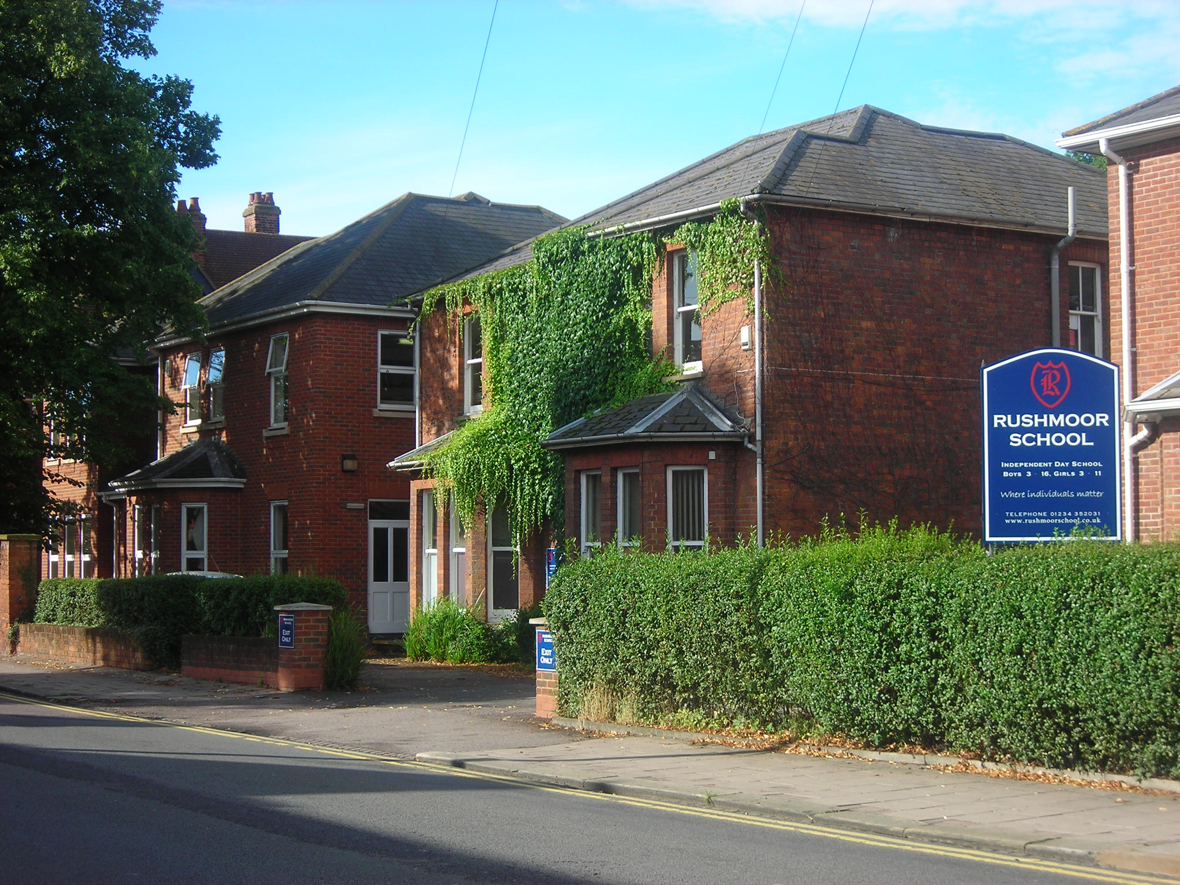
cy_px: 442
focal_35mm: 65
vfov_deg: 22.6
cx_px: 590
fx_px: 2216
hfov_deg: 29.8
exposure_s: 1/236
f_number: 3.9
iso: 50
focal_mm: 10.8
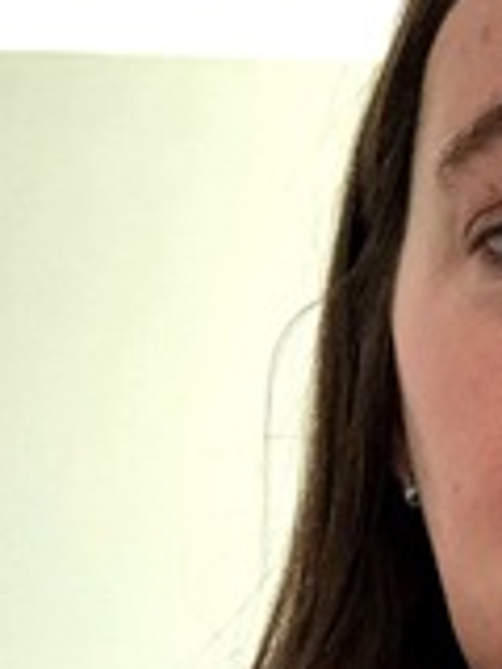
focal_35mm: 100
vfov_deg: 17.8
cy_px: 970
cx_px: 615
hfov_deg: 14.3
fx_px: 1934
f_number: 2.2
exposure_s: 1/30
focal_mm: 2.87
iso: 160
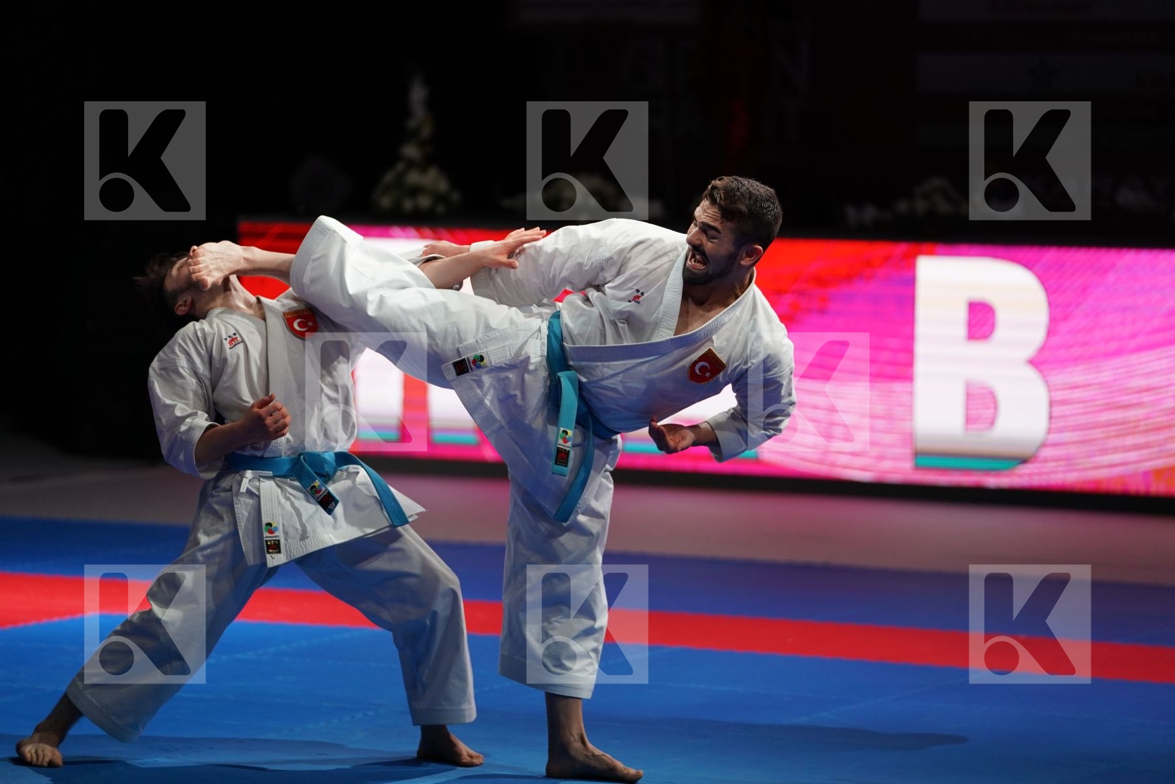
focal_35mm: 161
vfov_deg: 8.5
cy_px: 392
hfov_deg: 12.8
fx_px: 5254
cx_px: 588
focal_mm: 161
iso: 1250
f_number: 2.8
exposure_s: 1/500
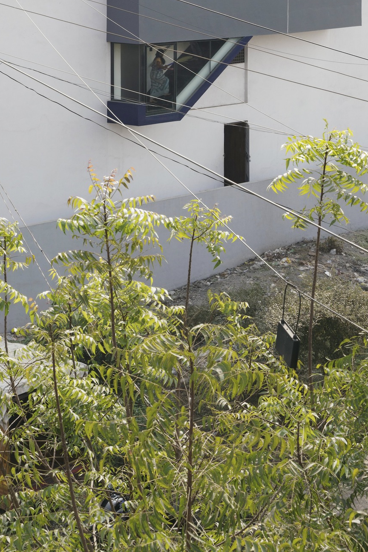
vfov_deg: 21.9
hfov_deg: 15.3
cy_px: -27
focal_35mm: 89
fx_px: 1359
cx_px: 81
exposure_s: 1/100
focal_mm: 38.3
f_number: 9
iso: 200
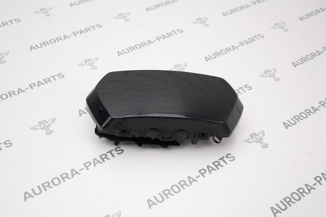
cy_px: 108
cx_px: 163
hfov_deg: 42.7
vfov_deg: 29.2
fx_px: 417
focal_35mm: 46
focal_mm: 30
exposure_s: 1/100
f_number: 4.5
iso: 200
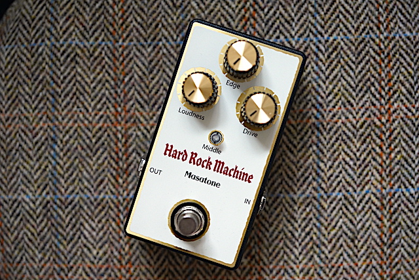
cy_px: 140
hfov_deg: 39.6
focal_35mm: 50
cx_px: 210
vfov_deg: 27.0
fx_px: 582
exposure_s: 1/60
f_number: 3.2
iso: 1600
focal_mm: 50
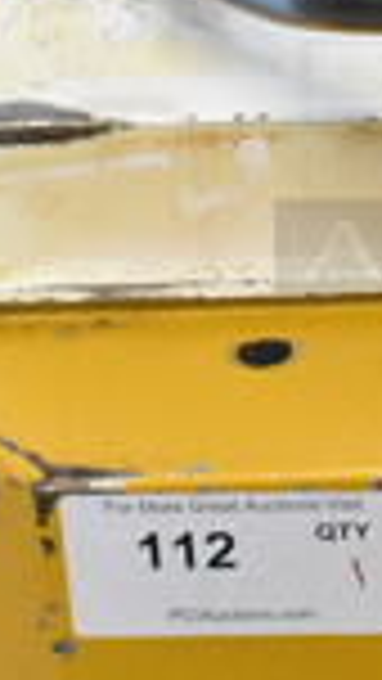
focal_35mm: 165
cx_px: 777
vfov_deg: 12.9
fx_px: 2970
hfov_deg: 7.1
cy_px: 59
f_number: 8
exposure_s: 1/200
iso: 6400
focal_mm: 26
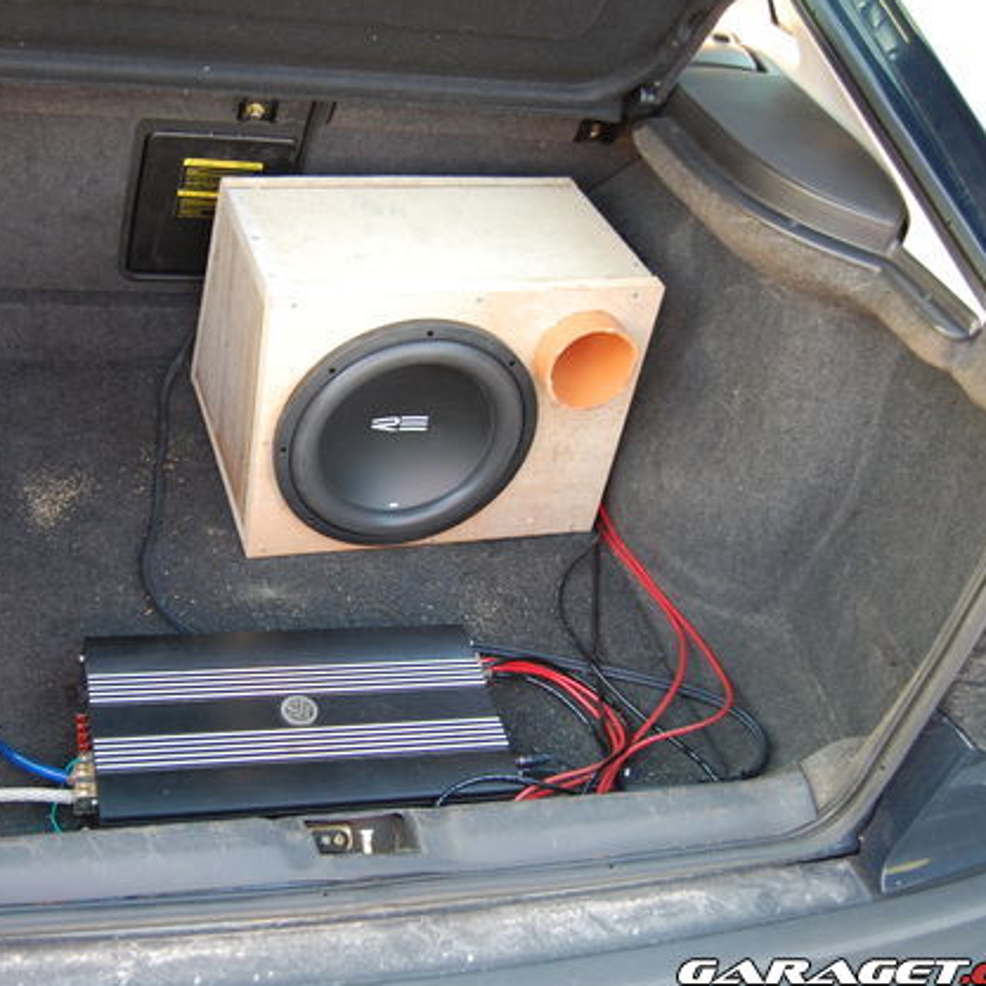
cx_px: 326
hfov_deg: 38.7
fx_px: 1386
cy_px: 492
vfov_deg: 39.2
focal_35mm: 43
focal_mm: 22
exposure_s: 1/40
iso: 400
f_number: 3.8
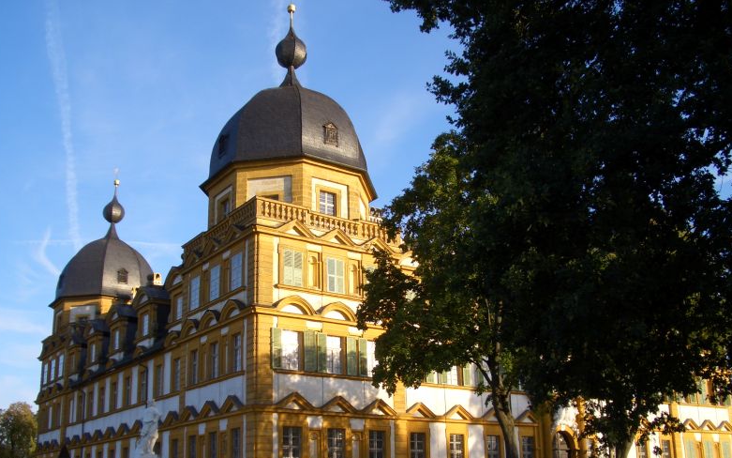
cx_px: 361
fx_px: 758
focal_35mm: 38
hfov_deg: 51.5
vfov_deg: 33.4
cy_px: 281
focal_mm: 5.8
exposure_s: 1/200
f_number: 4.3
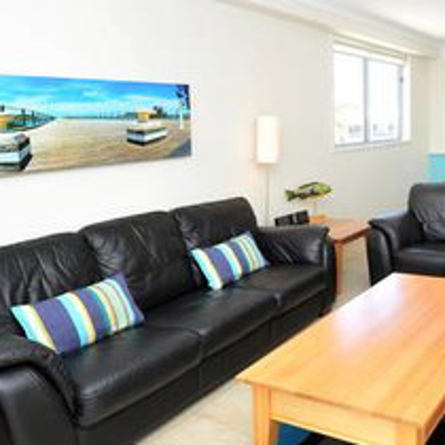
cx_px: 386
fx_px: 451
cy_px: 287
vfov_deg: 51.8
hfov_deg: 48.0
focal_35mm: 31
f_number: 6.3
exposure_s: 1/80
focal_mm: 16
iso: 400
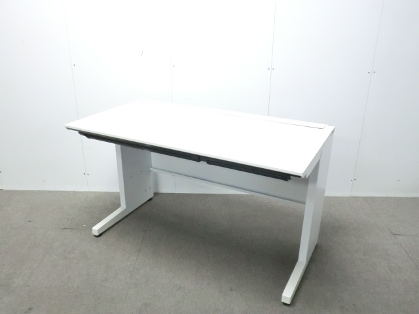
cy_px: 157
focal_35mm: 32
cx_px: 210
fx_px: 387
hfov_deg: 56.8
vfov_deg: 44.2
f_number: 3.5
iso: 800
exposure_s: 1/40
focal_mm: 5.8
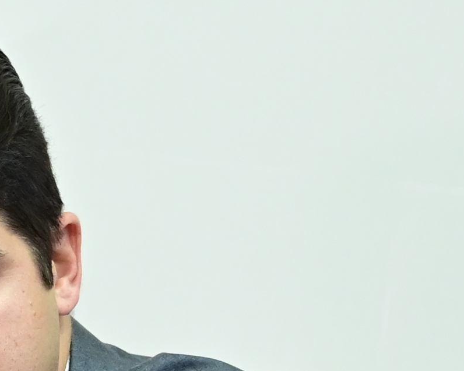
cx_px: -153
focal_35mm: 323
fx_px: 4436
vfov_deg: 4.8
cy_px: 515
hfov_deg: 5.9
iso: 3200
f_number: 4.5
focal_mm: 62
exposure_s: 1/125
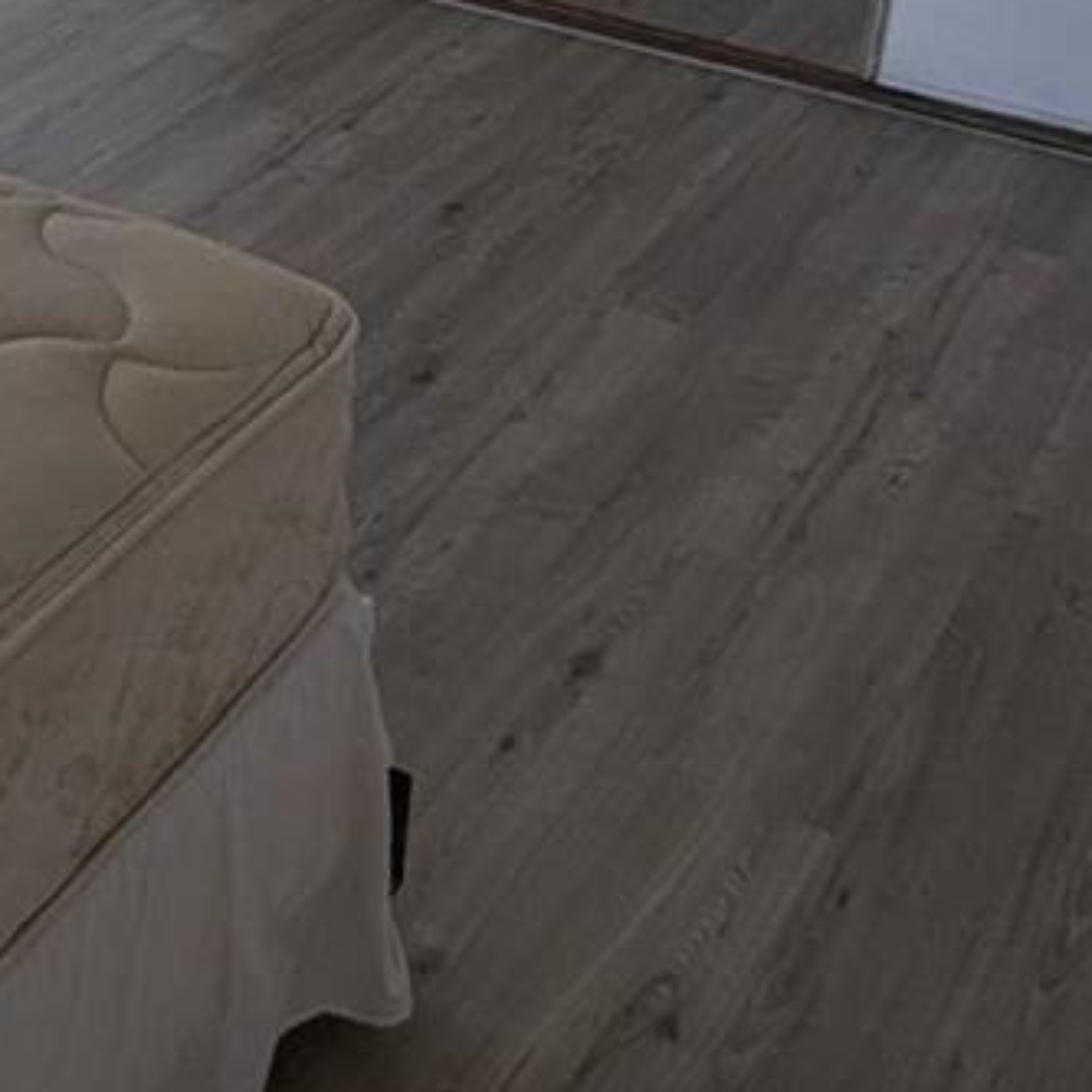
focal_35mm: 55
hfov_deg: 29.5
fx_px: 1963
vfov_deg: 29.1
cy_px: 3
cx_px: 59
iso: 44
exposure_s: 1/208
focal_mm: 1.95
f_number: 2.2
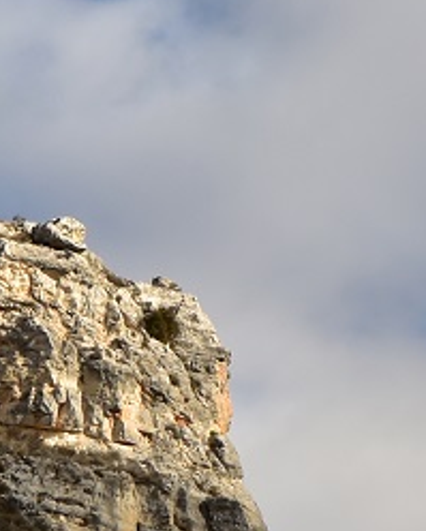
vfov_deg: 9.1
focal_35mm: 209
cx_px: 443
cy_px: 724
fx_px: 3288
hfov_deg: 7.4
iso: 100
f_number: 6.3
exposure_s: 1/400
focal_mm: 24
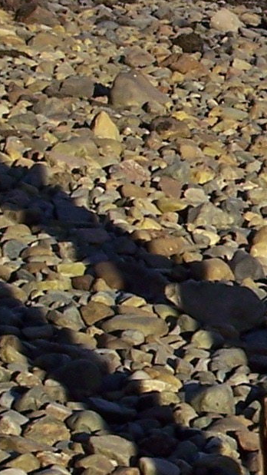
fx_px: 2468
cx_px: 549
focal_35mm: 196
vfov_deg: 11.0
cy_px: 264
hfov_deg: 6.0
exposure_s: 1/750
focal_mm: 8
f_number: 4
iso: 100
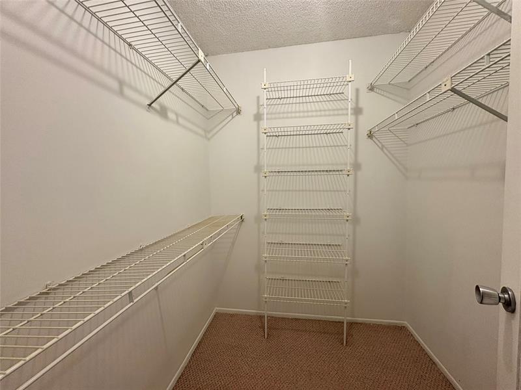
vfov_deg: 85.7
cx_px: 260
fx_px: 211
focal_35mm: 14
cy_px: 195
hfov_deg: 102.1
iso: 125
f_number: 2.2
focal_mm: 2.22
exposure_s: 1/60
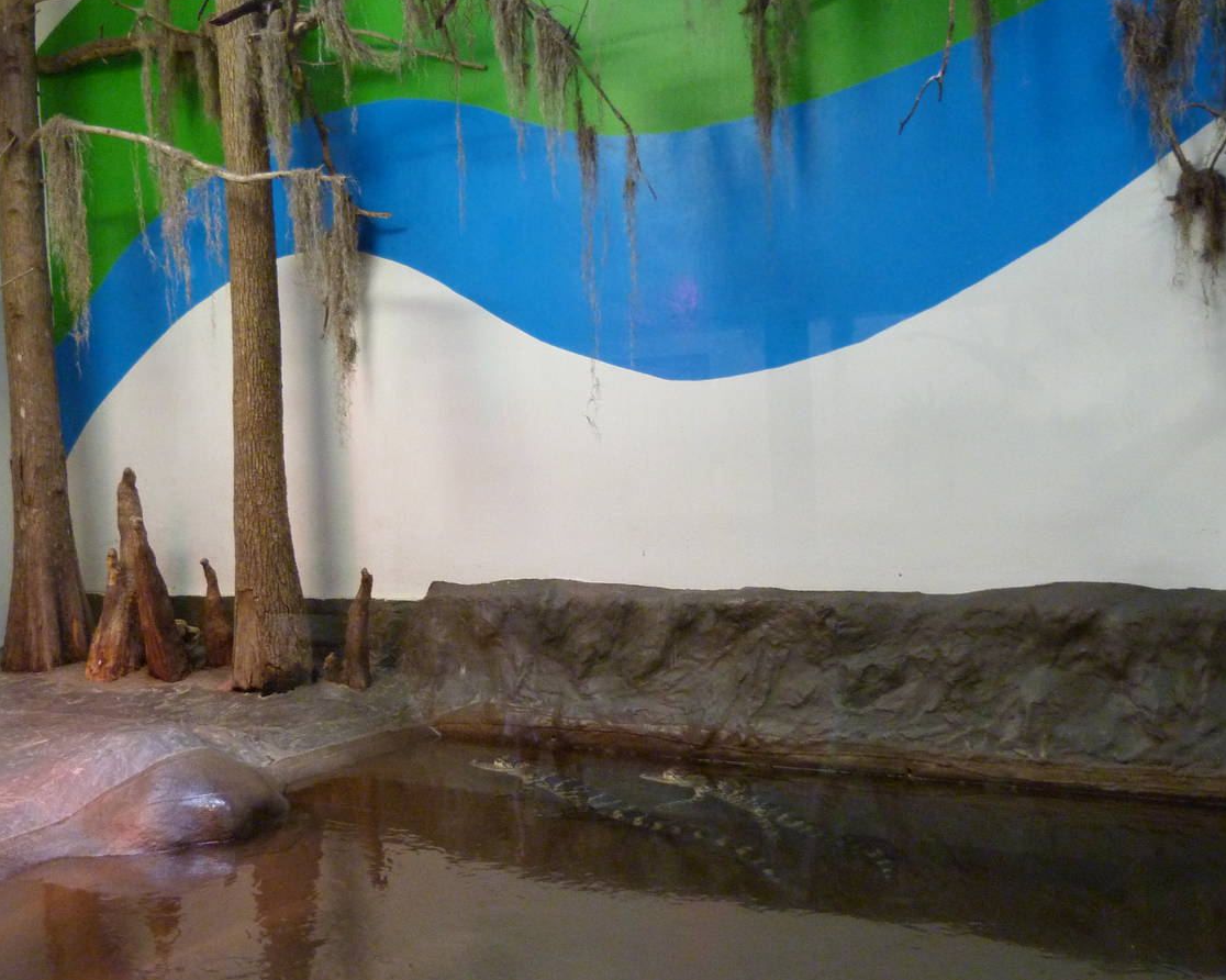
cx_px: 560
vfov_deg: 42.1
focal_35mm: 35
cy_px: 566
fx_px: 1270
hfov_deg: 51.5
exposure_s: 1/40
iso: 400
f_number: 2.8
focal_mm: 4.5
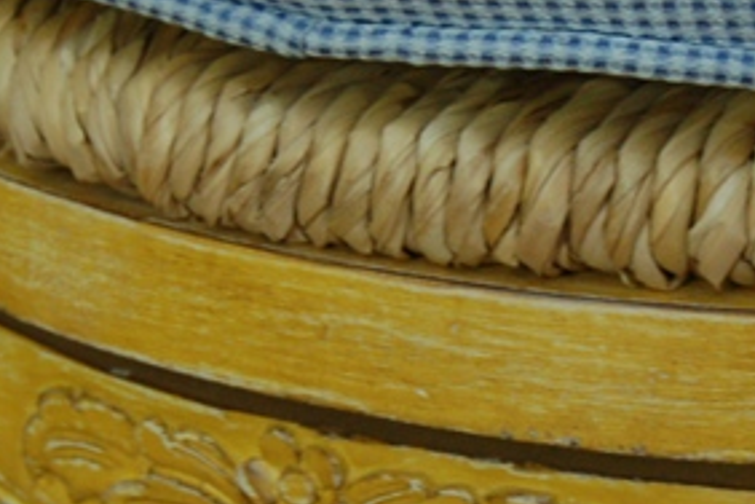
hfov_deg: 12.2
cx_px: 589
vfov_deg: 8.2
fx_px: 3515
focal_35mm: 168
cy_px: 303
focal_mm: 35
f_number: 4.8
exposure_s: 1/25
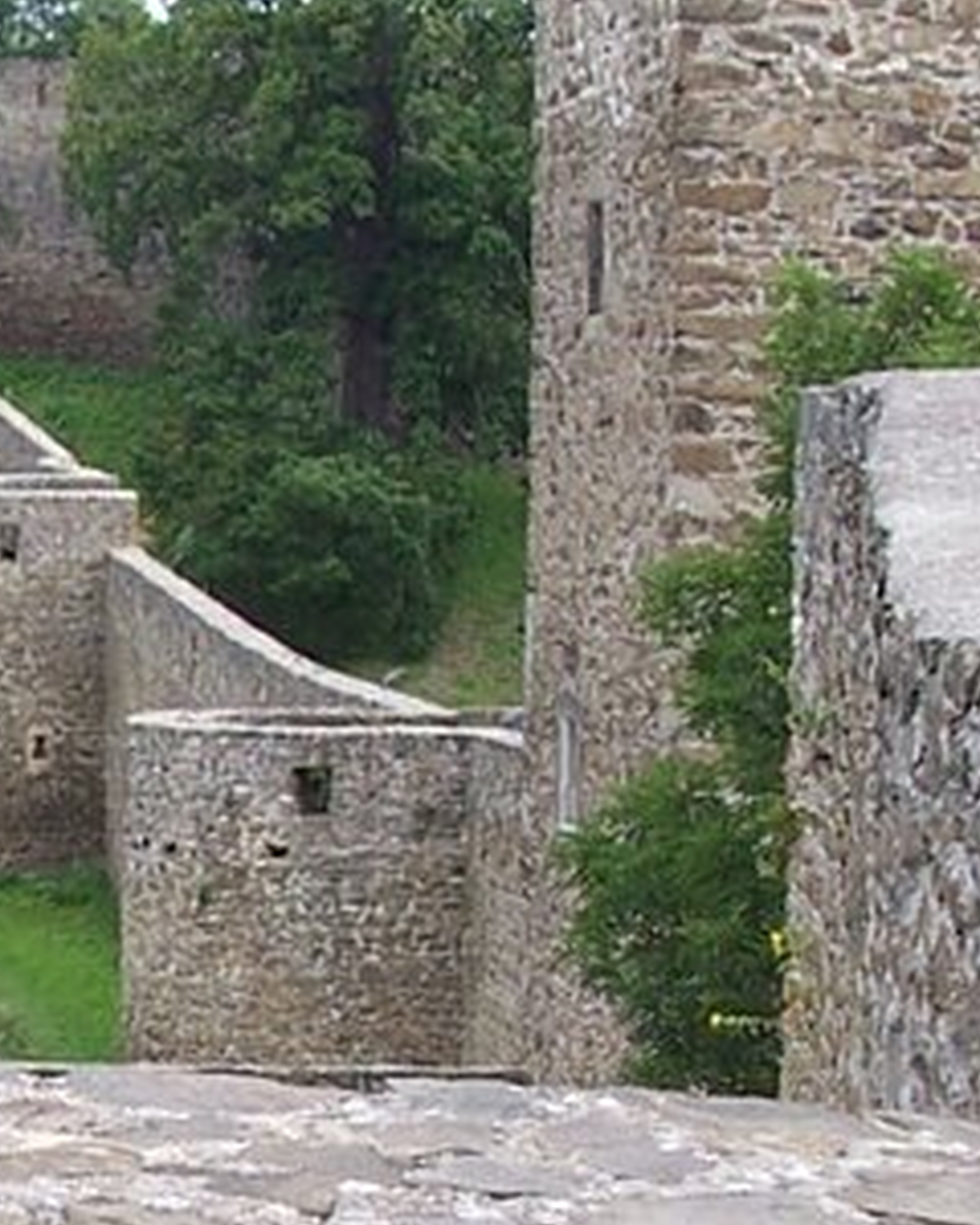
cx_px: -294
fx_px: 5946
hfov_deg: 9.3
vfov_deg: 11.7
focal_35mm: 164
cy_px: 1176
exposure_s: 1/500
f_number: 2.8
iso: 80
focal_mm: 7.2
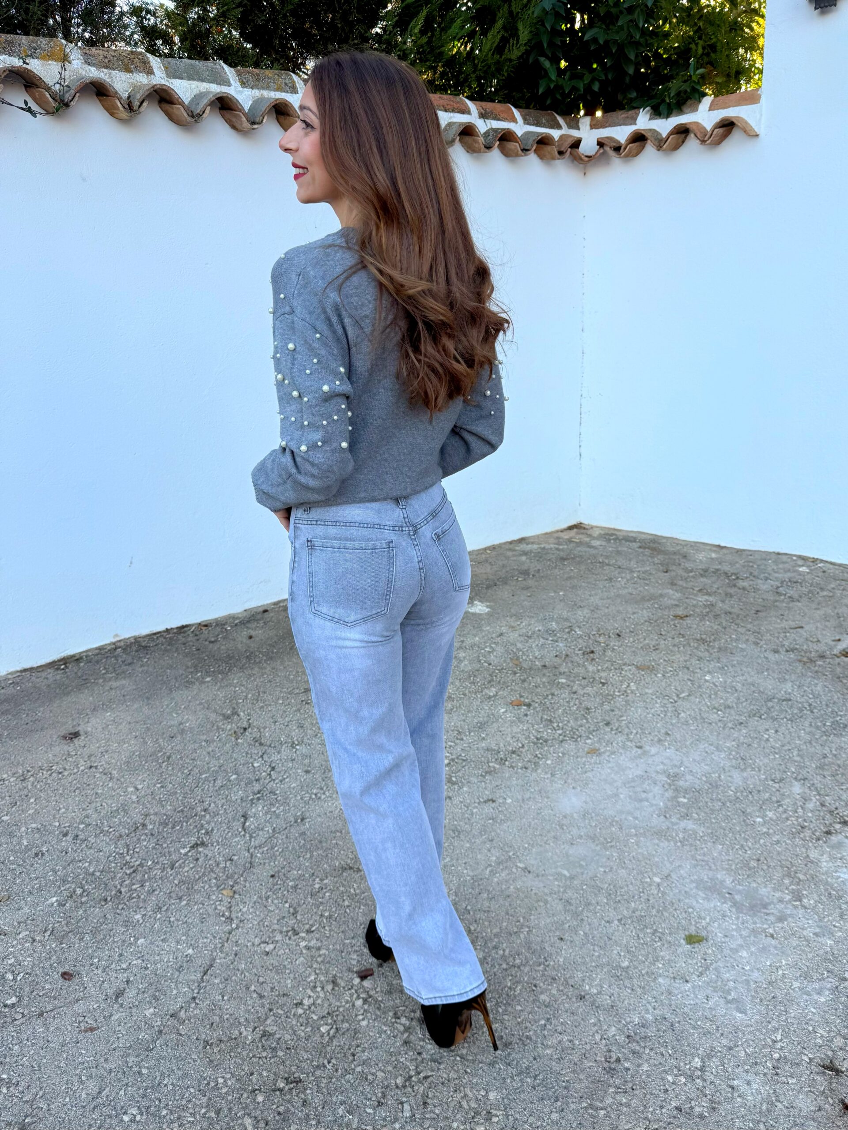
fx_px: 784
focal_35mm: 24
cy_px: 565
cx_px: 424
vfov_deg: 71.6
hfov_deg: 56.8
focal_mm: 6.76
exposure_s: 1/426
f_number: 1.78
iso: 80
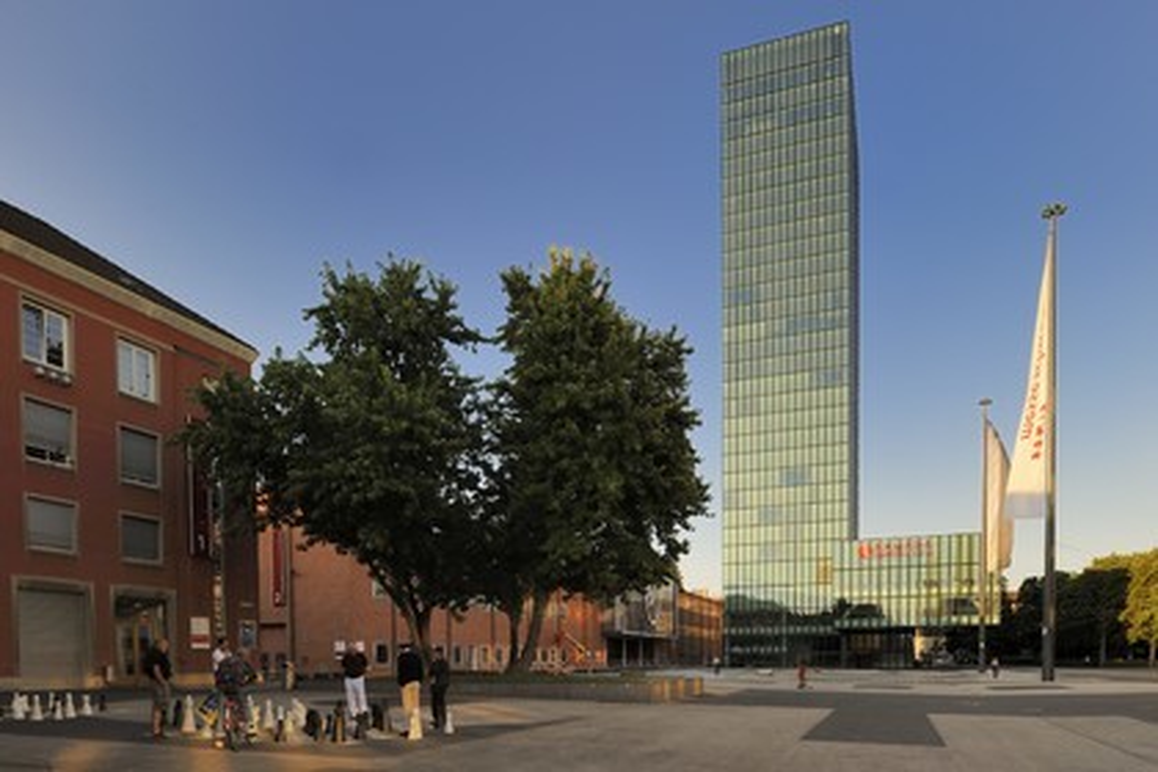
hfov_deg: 73.7
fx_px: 772
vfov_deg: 53.1
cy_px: 386
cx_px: 579
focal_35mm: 24
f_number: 9
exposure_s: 1/160
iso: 200
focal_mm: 24
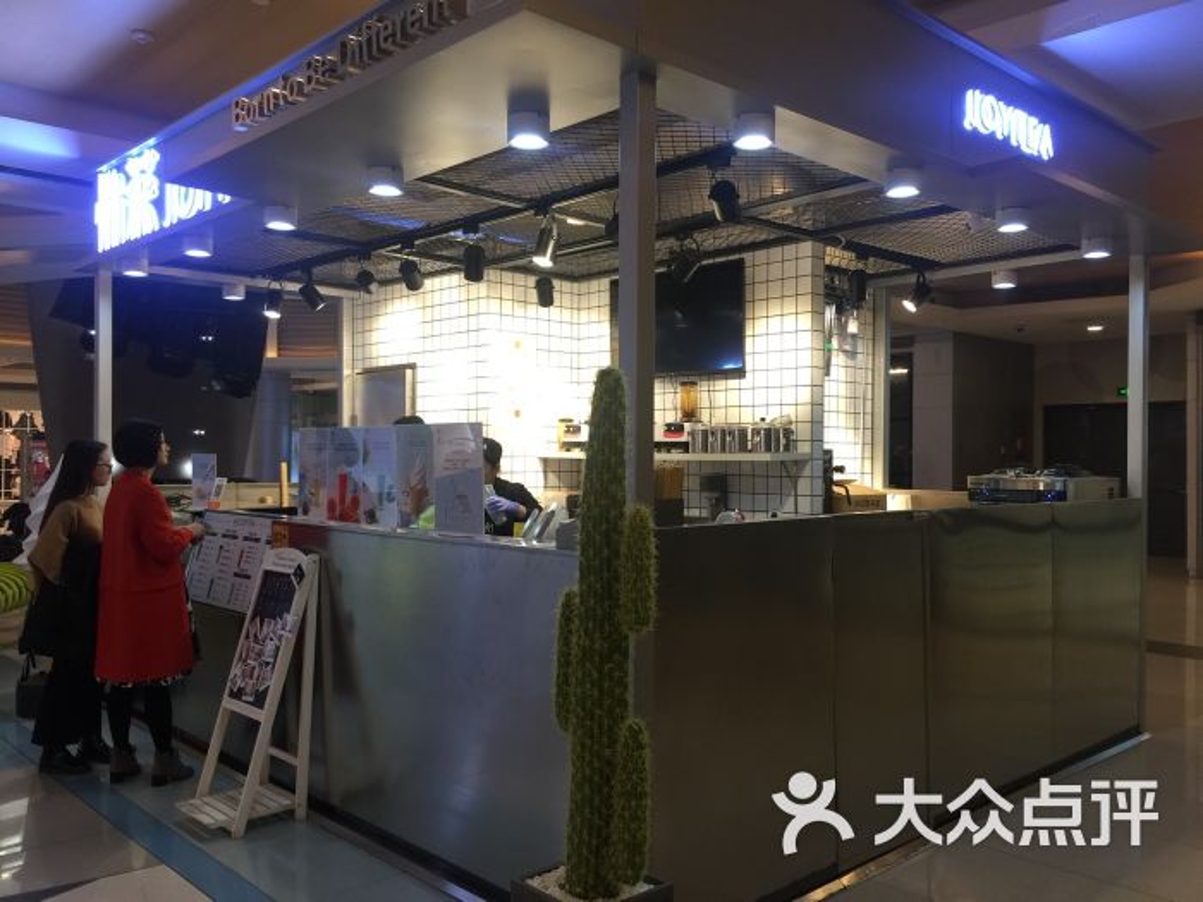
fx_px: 1008
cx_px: 602
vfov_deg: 48.2
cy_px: 451
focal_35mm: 29
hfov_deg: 61.7
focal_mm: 4.15
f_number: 2.2
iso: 50
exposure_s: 1/33
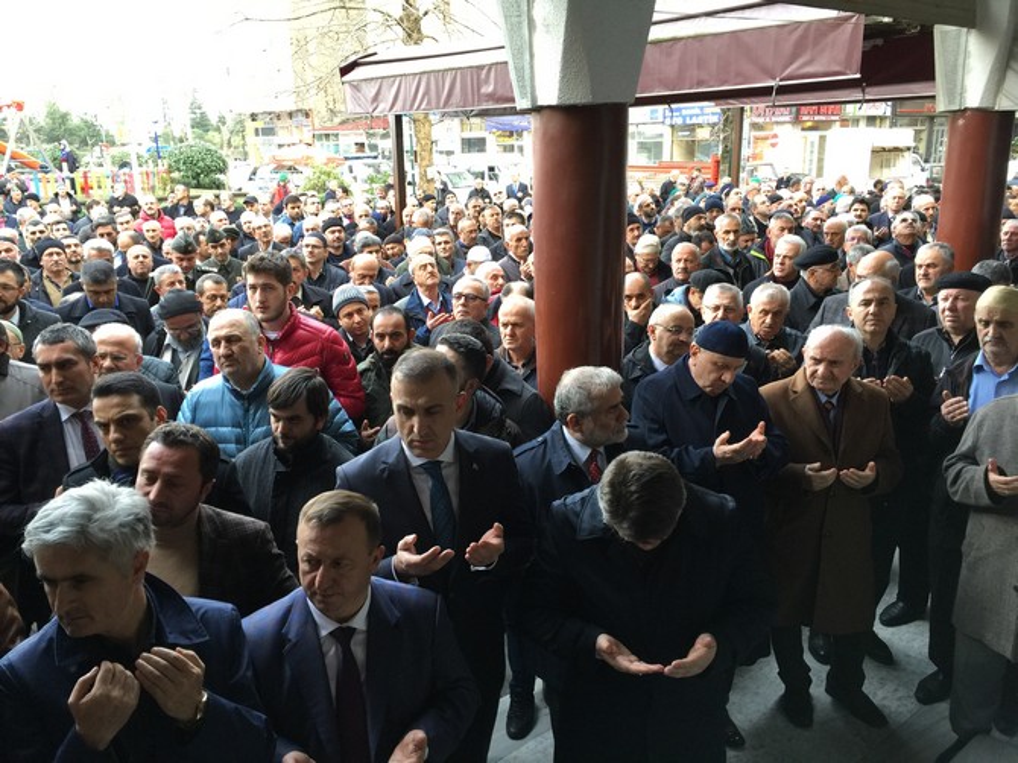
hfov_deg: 61.7
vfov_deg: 48.2
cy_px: 382
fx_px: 853
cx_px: 509
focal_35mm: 29
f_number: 2.2
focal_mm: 4.15
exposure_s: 1/33
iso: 50
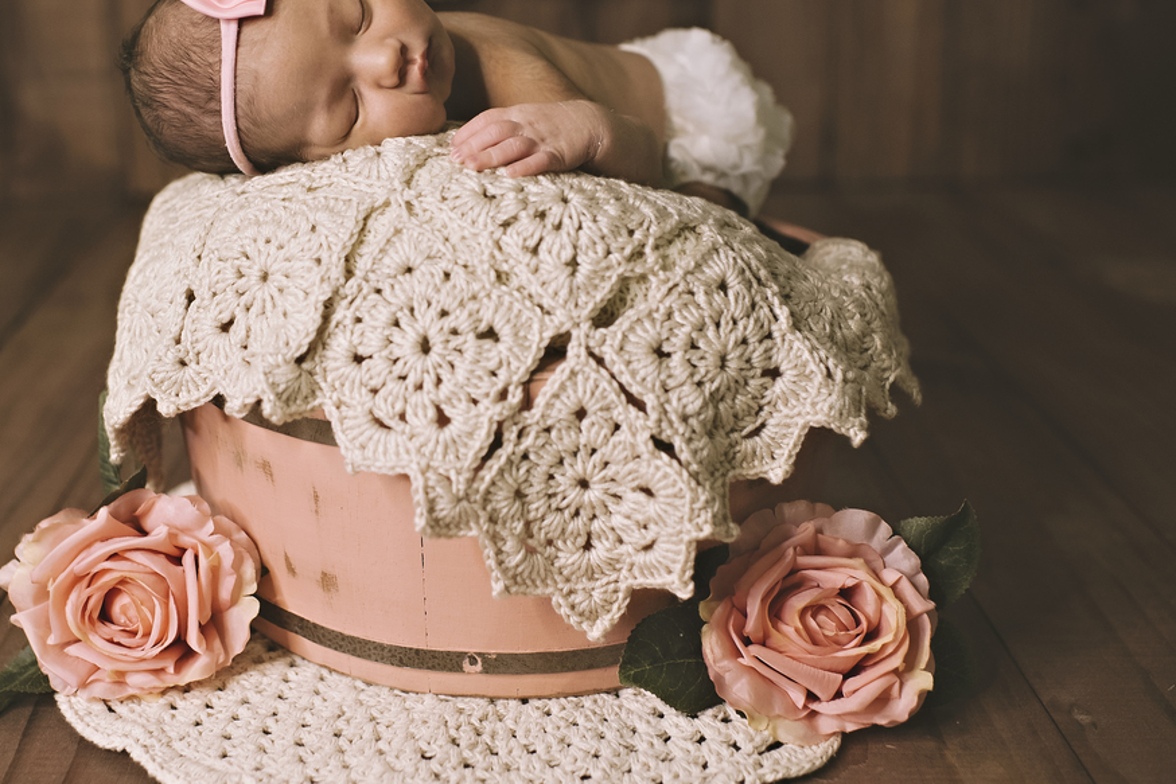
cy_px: 270
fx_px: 1568
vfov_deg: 27.9
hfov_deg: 40.8
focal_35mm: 48
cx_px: 432
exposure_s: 1/160
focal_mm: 35
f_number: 2.5
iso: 500
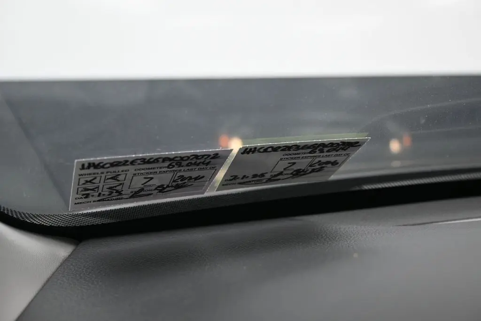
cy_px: 160
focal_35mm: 37
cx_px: 240
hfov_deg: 52.2
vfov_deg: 36.2
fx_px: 491
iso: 450
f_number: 4.2
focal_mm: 24.5
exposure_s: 1/125
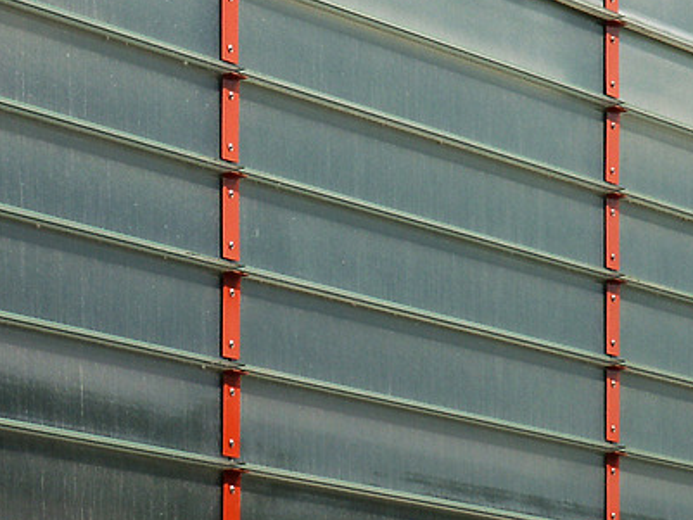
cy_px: -22
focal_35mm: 229
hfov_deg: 8.6
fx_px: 4586
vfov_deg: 6.5
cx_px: 67
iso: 64
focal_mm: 20.88
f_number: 8
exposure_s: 1/350
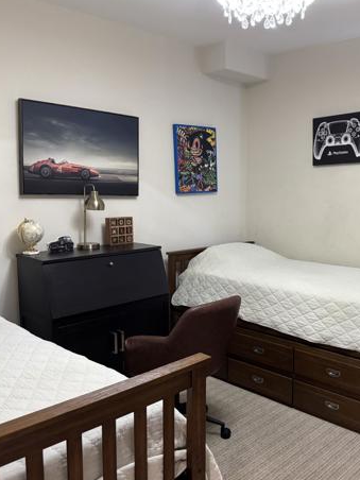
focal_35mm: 34
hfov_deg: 41.2
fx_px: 471
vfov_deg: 54.0
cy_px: 242
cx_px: 245
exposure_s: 1/60
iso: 400
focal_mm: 6.76
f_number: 1.78
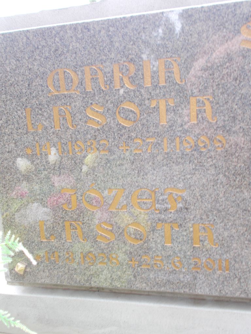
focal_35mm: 34
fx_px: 329
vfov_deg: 54.0
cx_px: 126
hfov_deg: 41.8
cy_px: 167
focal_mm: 6
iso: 80
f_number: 3.6
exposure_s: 1/30
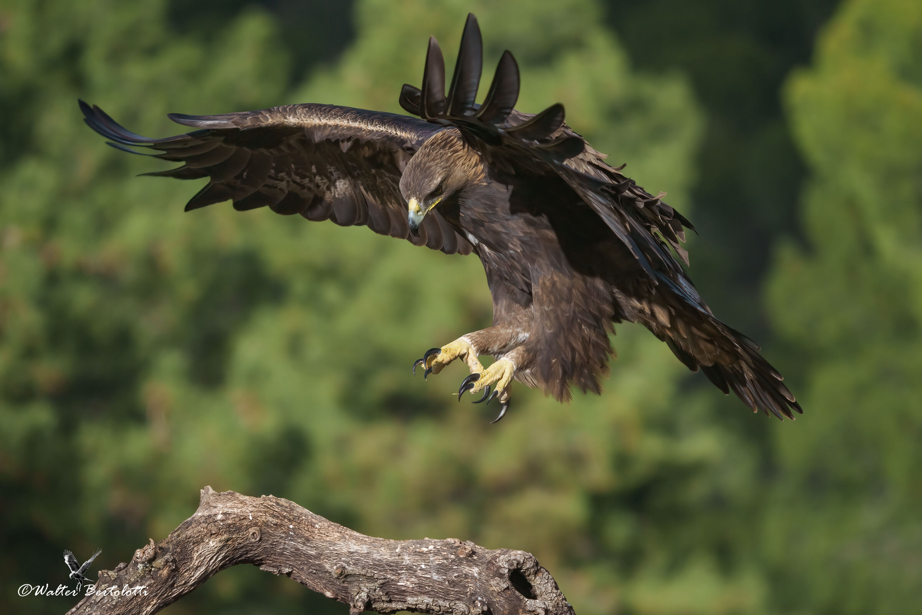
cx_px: 461
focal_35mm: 270
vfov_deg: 5.1
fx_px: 6914
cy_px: 308
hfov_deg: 7.6
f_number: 5.6
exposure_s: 1/1600
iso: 1250
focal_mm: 270
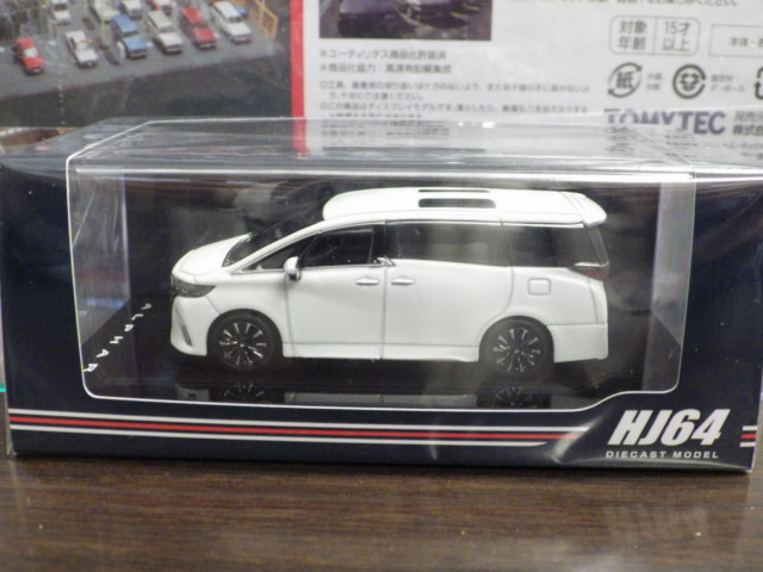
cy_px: 286
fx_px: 904
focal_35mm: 41
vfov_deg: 35.1
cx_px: 382
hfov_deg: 45.8
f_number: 3.6
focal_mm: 7.4
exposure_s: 1/25
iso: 1000
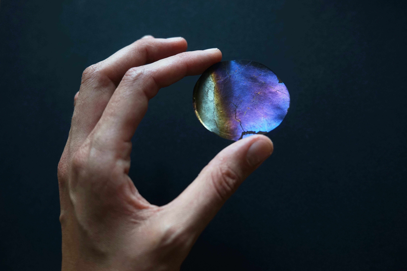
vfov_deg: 37.9
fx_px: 396
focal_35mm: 35
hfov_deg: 54.4
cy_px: 136
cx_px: 204
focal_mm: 35
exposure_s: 1/80
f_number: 3.5
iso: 640
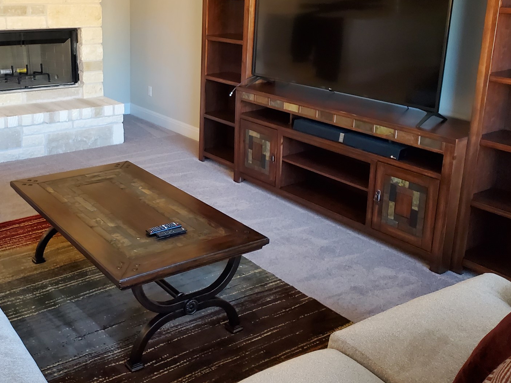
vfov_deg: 37.4
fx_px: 561
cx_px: 163
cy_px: 133
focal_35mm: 38
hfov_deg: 48.0
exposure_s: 1/39
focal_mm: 4.3
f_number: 2.4
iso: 400
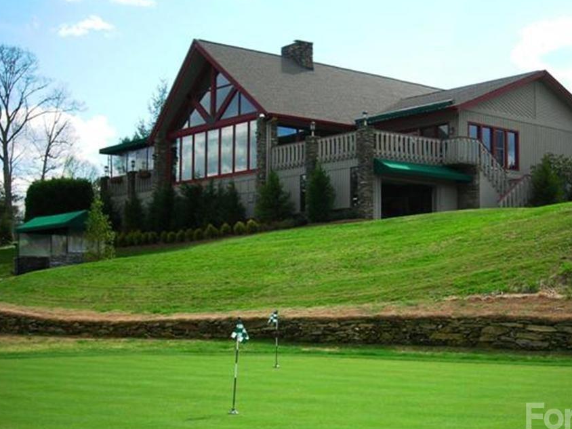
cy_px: 241
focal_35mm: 57
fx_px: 942
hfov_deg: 33.8
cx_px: 315
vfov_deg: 25.6
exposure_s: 1/390
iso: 50
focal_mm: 7.8
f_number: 3.4
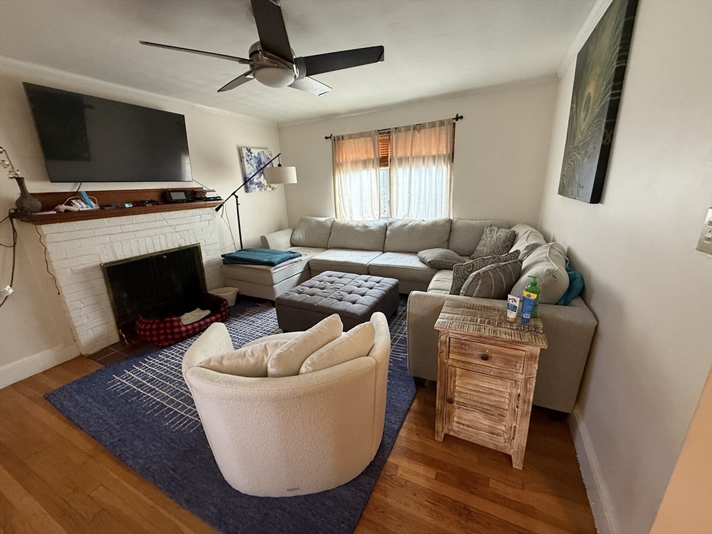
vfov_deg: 85.7
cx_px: 356
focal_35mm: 14
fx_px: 288
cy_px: 267
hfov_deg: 102.1
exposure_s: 1/60
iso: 320
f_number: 2.2
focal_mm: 2.22
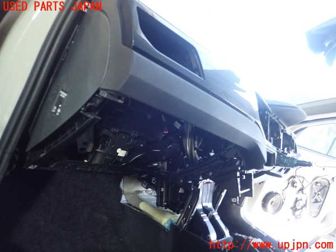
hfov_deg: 69.4
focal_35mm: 25
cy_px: 126
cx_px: 168
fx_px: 243
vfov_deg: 54.9
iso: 800
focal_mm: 4.5
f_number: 2
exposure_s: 1/20
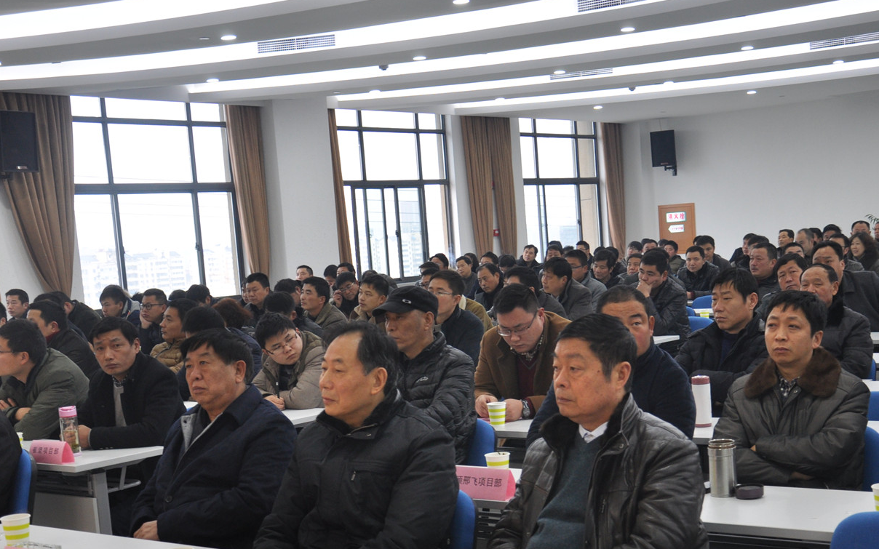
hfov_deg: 37.7
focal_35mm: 54
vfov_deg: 23.9
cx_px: 489
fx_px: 1287
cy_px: 396
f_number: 4.5
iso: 400
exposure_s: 1/25
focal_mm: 25
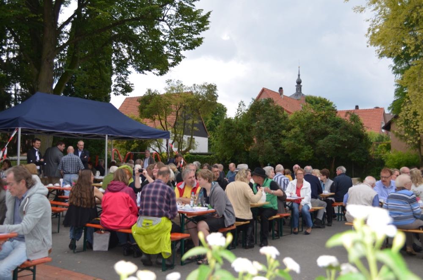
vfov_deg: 34.1
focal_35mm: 39
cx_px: 212
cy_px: 140
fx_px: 457
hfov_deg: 49.6
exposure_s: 1/200
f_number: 4.5
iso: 100
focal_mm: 26
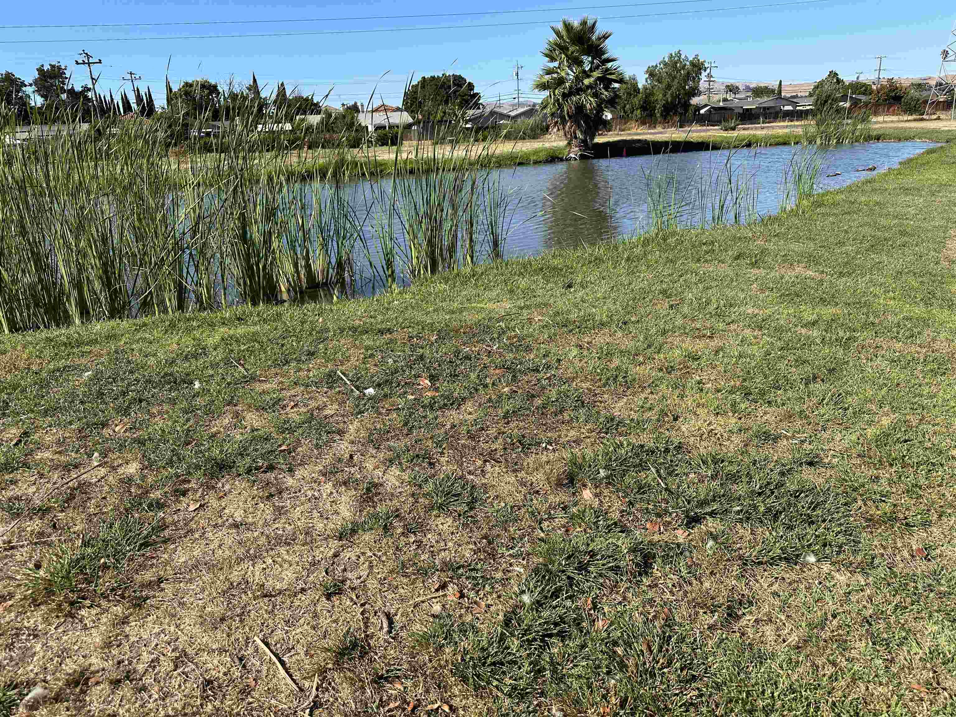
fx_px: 663
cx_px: 478
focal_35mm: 24
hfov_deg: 71.6
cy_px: 358
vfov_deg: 56.8
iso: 80
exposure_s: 1/3717
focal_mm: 6.86
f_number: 1.78
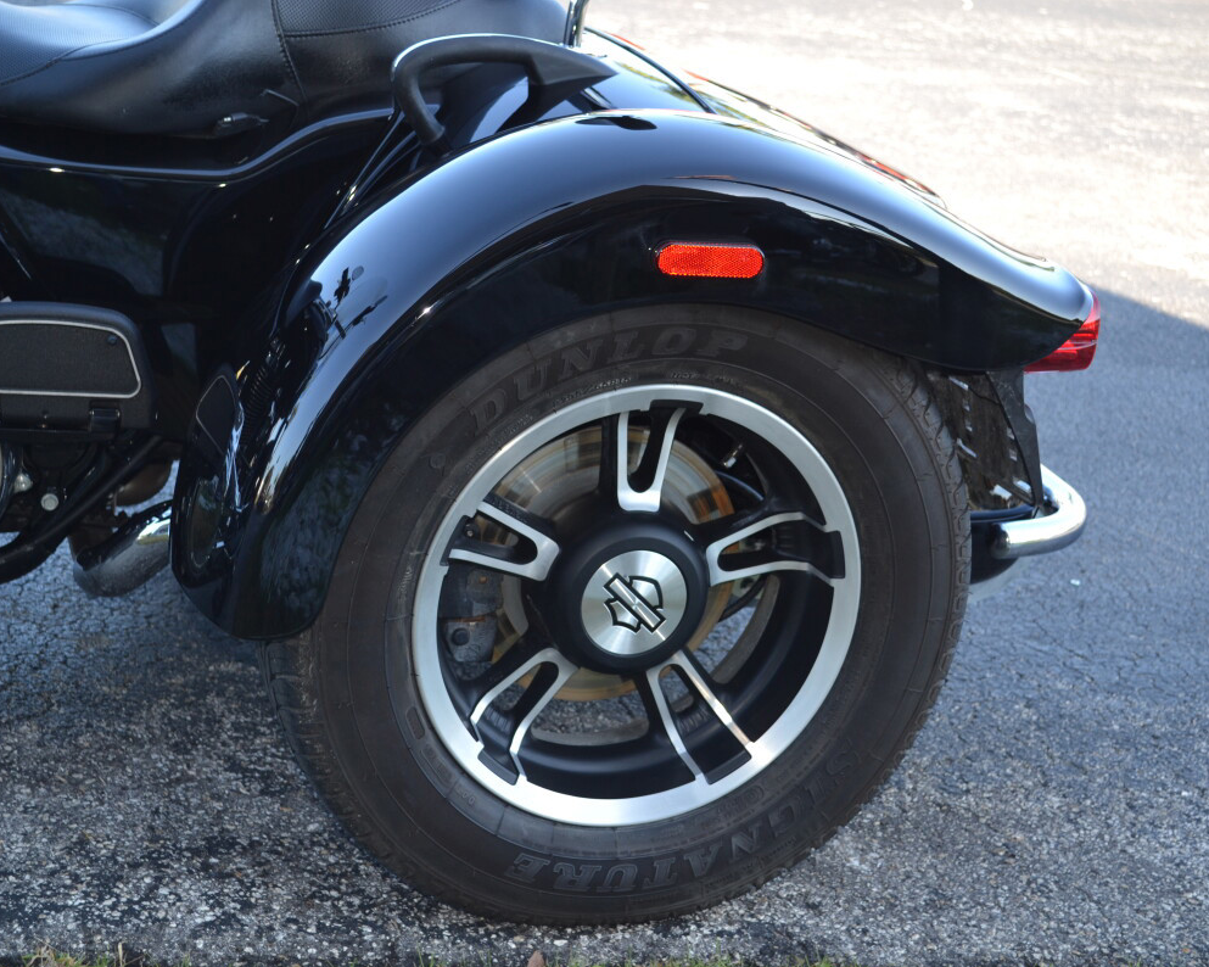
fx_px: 2131
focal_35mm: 60
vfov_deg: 25.6
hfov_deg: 31.7
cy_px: 486
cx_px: 640
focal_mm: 35
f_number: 5
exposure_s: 1/125
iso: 220
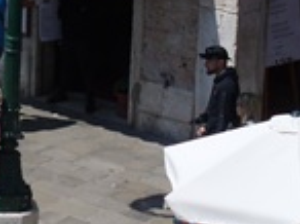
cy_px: -40
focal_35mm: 233
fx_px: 2016
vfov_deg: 6.3
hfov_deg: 8.3
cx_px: -201
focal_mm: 12.22
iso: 80
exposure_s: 1/1000
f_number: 4.2
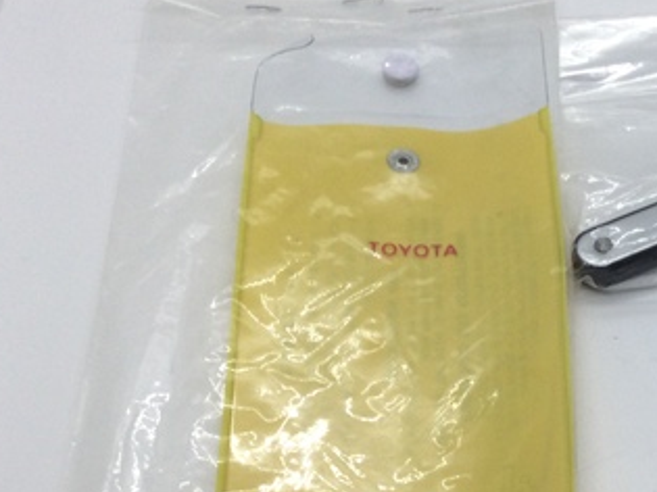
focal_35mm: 63
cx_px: 569
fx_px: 1195
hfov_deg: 29.7
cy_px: 371
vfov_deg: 23.0
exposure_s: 1/120
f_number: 2.4
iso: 40
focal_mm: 3.3
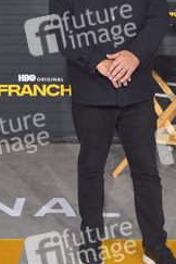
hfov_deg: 17.2
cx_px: 112
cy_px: 85
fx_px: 579
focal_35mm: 79
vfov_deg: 25.5
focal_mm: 48
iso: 320
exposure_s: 1/250
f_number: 6.3
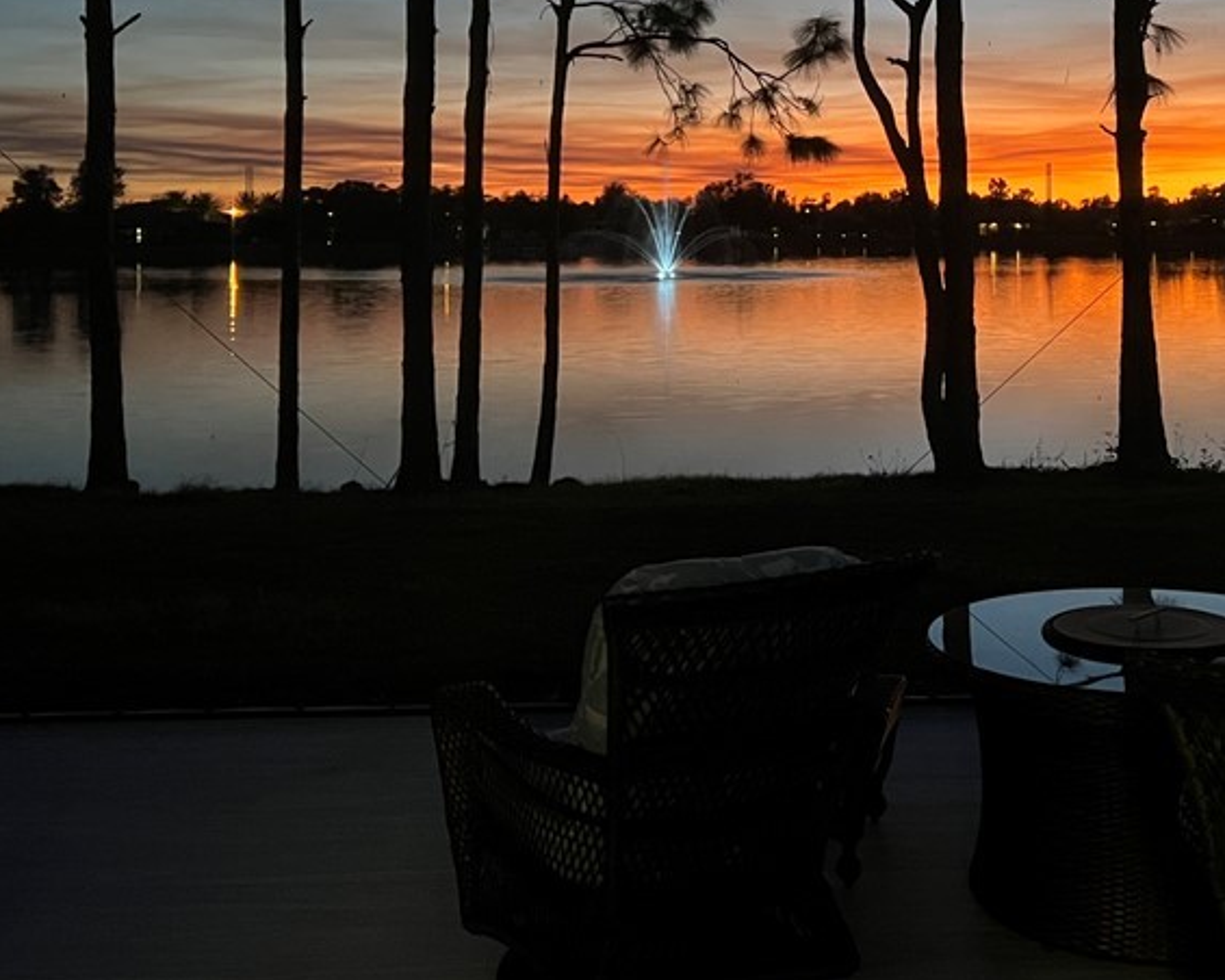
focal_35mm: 46
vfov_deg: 31.8
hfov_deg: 39.7
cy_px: 178
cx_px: 846
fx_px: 1668
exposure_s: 1/30
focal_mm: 5.7
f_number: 1.5
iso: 500
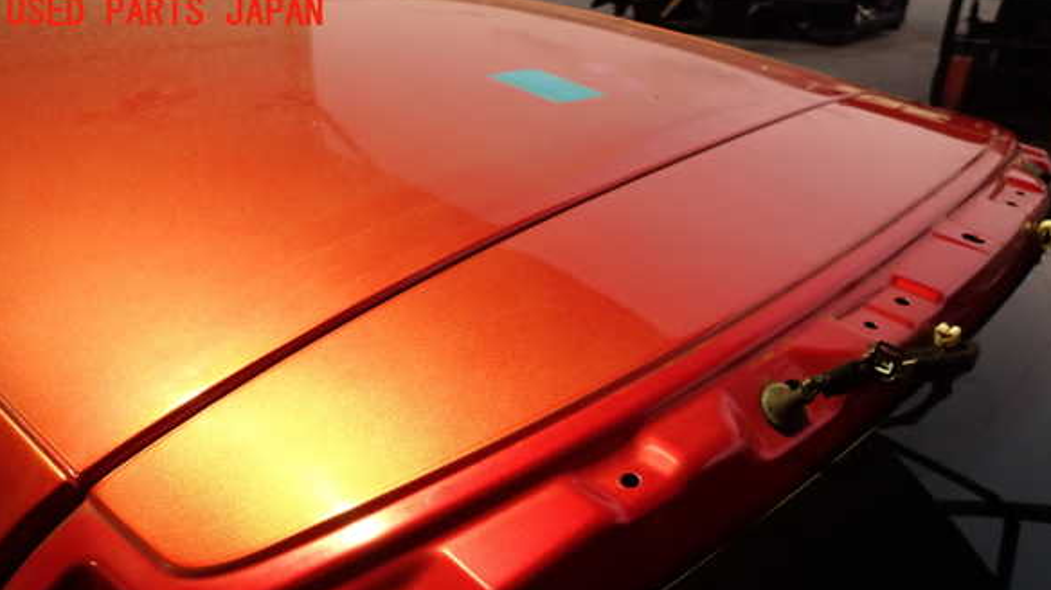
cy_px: 396
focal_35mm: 28
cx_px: 536
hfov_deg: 67.9
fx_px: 780
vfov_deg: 40.9
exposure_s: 1/30
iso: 200
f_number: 2
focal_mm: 4.5
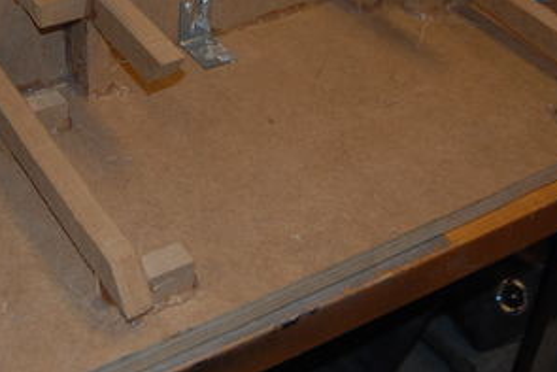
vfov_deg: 20.3
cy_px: 6
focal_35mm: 65
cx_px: 162
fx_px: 1006
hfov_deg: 30.6
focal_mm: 20
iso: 400
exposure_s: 1/60
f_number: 3.8
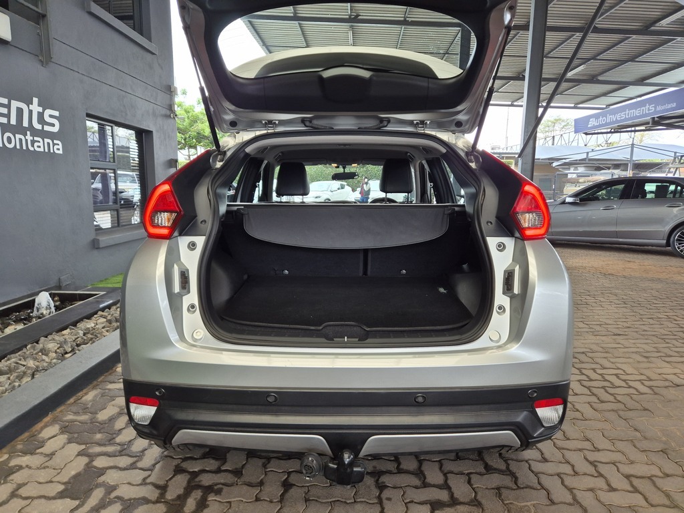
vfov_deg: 58.9
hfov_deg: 73.9
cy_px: 256
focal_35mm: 23
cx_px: 342
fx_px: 454
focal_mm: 5.4
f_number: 1.8
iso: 80
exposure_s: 1/180
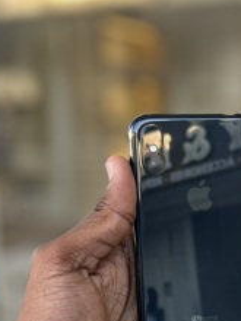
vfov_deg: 32.4
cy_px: 217
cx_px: 183
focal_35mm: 59
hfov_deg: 24.5
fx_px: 548
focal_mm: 5.1
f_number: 1.6
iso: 32
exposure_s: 1/100
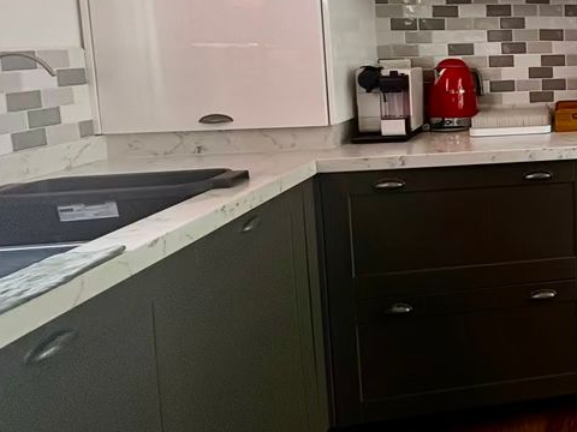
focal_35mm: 35
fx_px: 583
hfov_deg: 39.1
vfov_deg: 39.2
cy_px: 89
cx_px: 685
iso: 125
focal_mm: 2.22
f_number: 2.2
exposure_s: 1/60
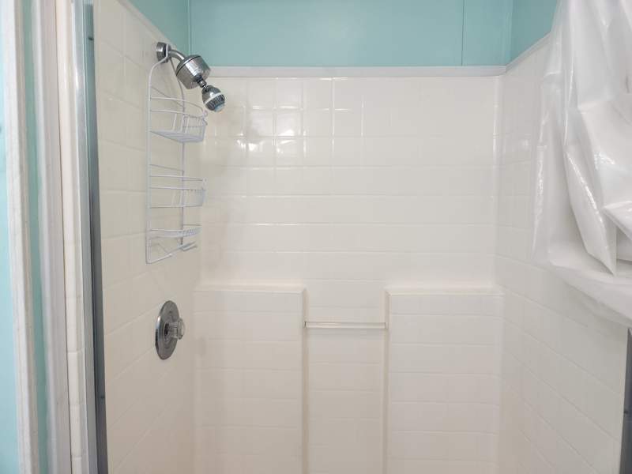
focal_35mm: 23
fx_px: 420
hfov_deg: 73.9
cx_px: 316
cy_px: 237
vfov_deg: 58.9
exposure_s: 1/120
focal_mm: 5.4
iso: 200
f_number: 1.8
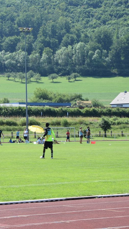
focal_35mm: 130
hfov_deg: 9.3
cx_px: 4
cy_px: 116
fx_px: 790
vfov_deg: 16.5
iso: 200
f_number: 9
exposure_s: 1/320
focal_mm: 50
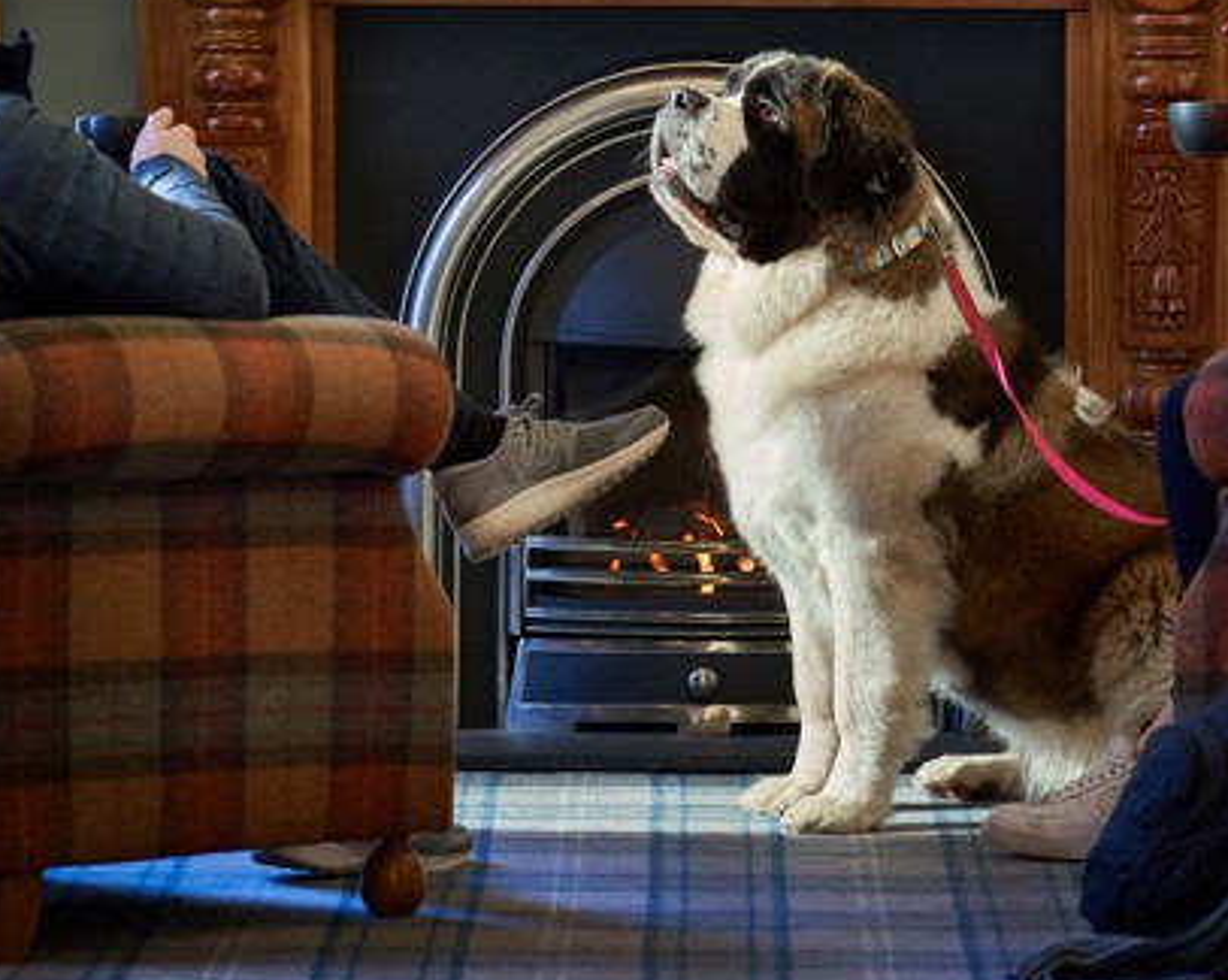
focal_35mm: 242
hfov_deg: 8.0
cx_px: 777
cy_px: 159
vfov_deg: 6.4
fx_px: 8787
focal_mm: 123
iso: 400
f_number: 3.5
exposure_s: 1/30
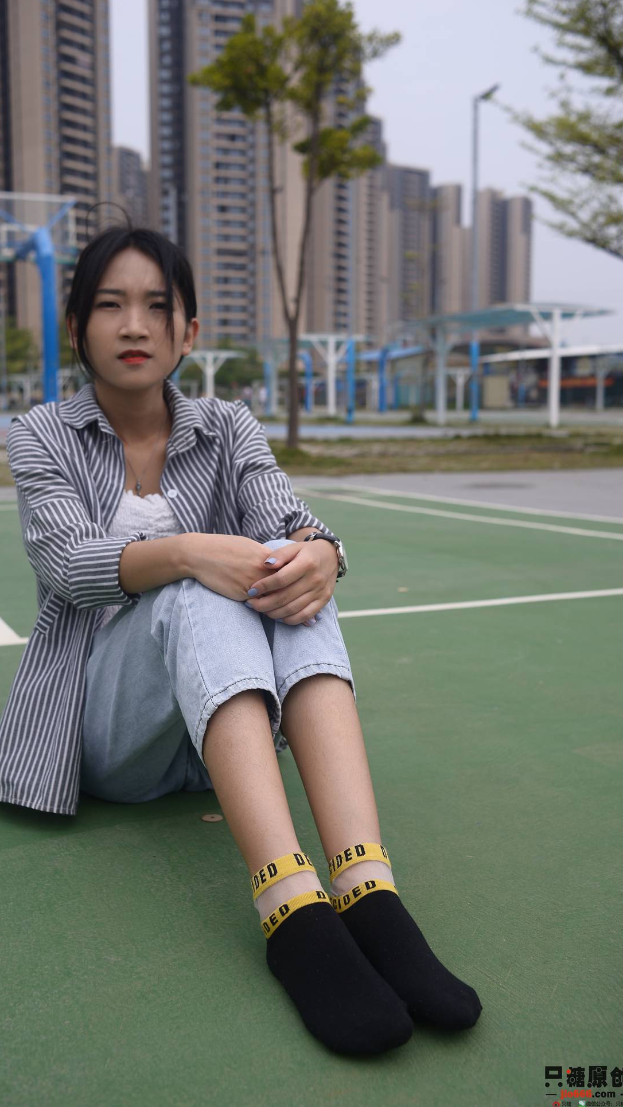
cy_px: 551
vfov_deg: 54.0
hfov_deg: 32.0
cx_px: 266
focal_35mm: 37
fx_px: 1086
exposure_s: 1/800
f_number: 5.6
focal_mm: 35
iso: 100
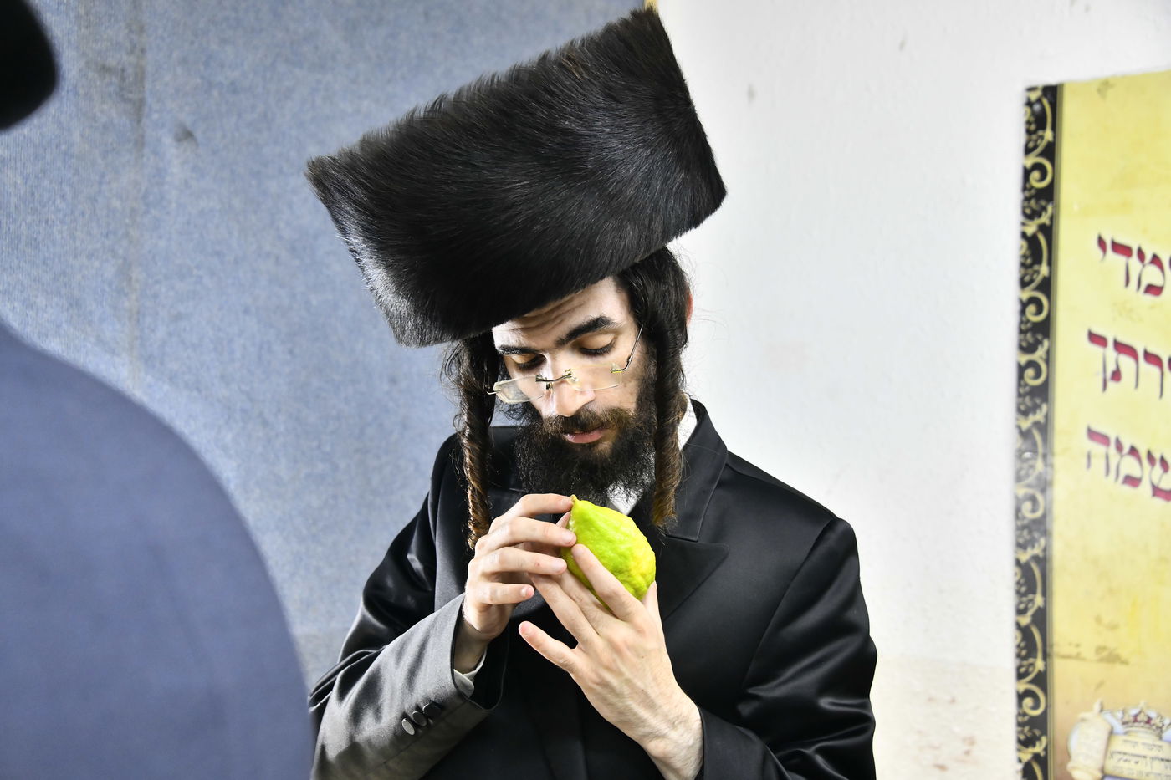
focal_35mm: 56
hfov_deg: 35.6
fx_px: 1821
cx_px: 586
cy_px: 390
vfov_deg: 24.2
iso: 1600
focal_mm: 56
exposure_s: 1/125
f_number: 5.6
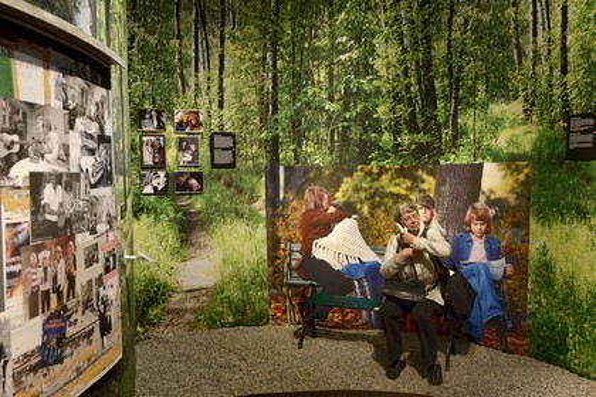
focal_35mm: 32
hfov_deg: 58.7
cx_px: 298
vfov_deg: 41.1
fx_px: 530
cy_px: 198
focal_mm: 32
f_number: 4.5
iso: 1600
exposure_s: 1/20
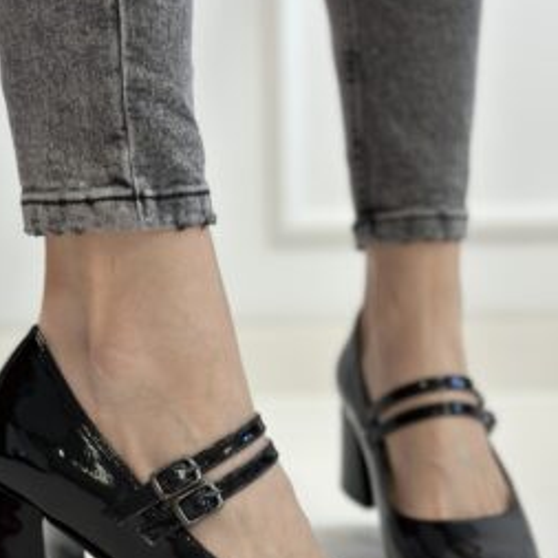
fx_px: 1222
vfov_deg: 25.6
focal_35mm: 67
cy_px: 379
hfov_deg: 25.7
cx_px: 254
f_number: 1.78
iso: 125
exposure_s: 1/100
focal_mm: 6.86
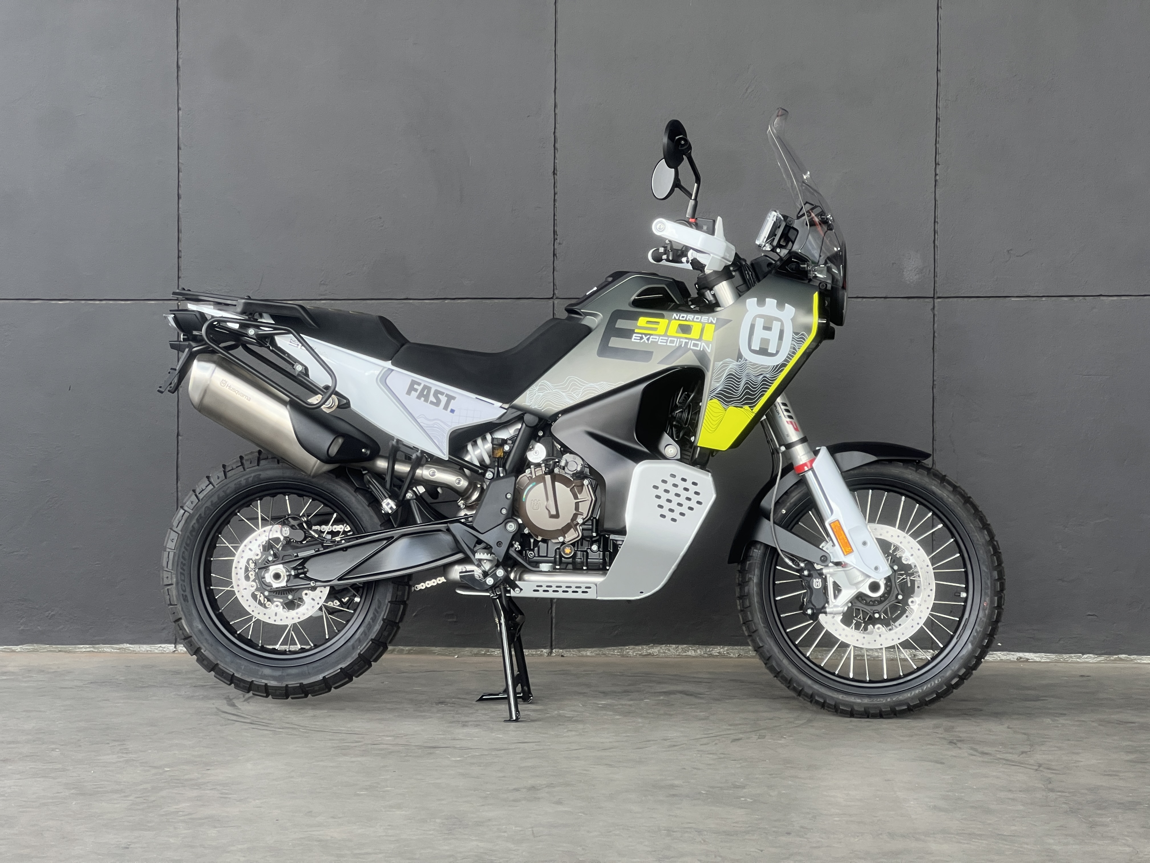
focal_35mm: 77
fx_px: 2558
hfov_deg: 25.3
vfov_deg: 19.1
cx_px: 575
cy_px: 432
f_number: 2.8
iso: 80
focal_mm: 9
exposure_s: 1/99
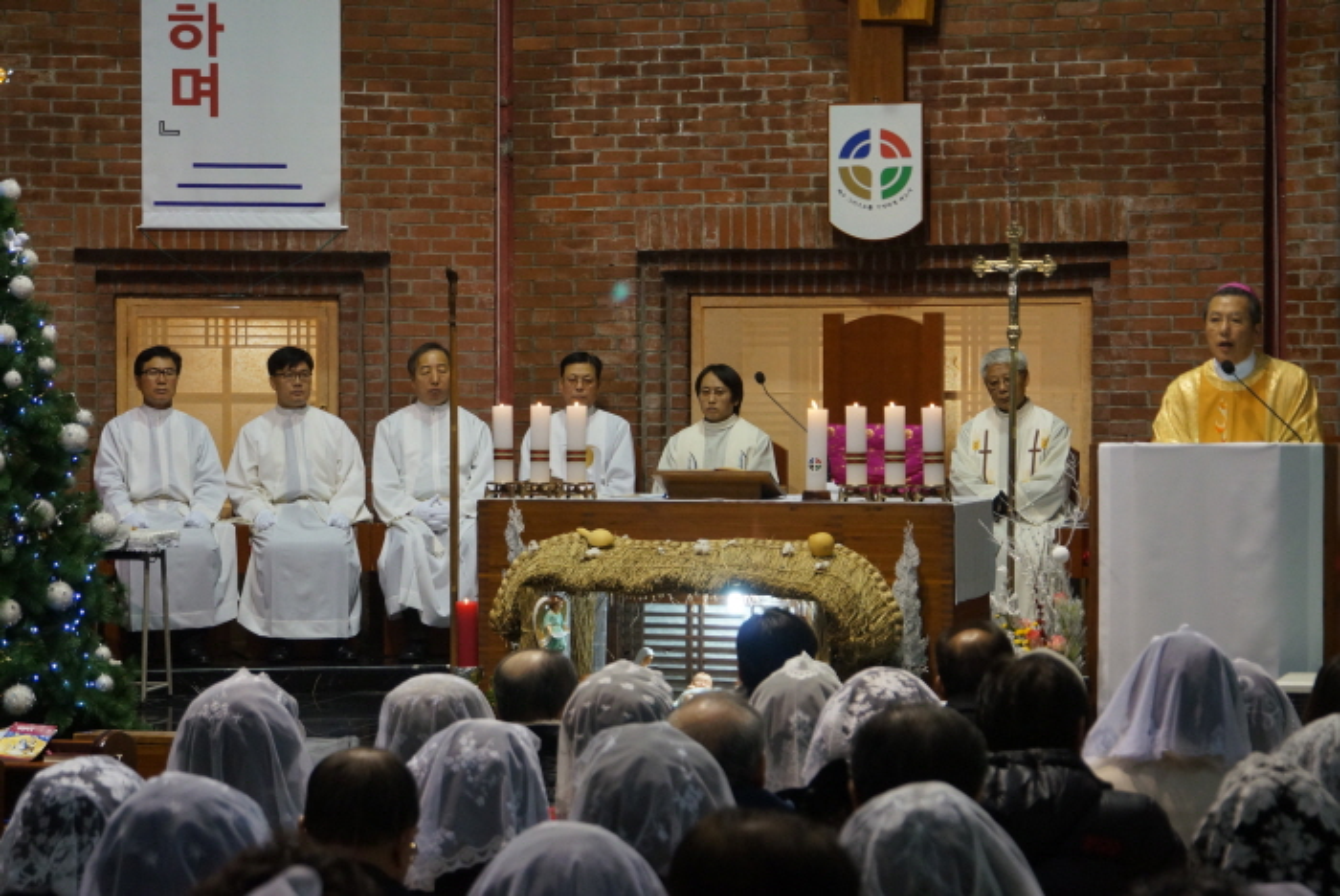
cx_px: 670
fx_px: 3613
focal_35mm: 97
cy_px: 448
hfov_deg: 21.0
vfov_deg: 14.1
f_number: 5.6
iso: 1250
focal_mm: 65
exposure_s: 1/60
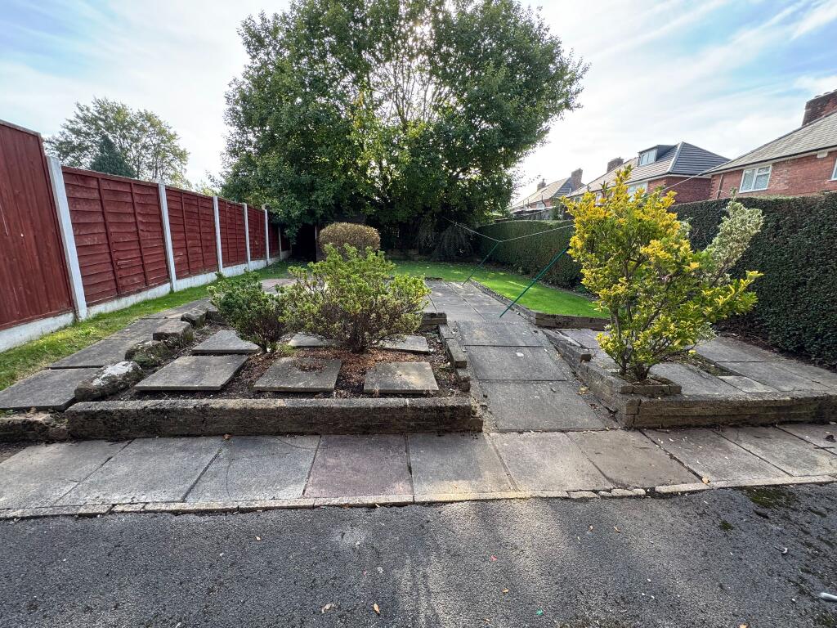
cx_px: 418
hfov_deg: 102.1
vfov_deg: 85.7
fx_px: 339
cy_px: 314
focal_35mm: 14
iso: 40
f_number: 2.2
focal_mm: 2.22
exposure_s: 1/139
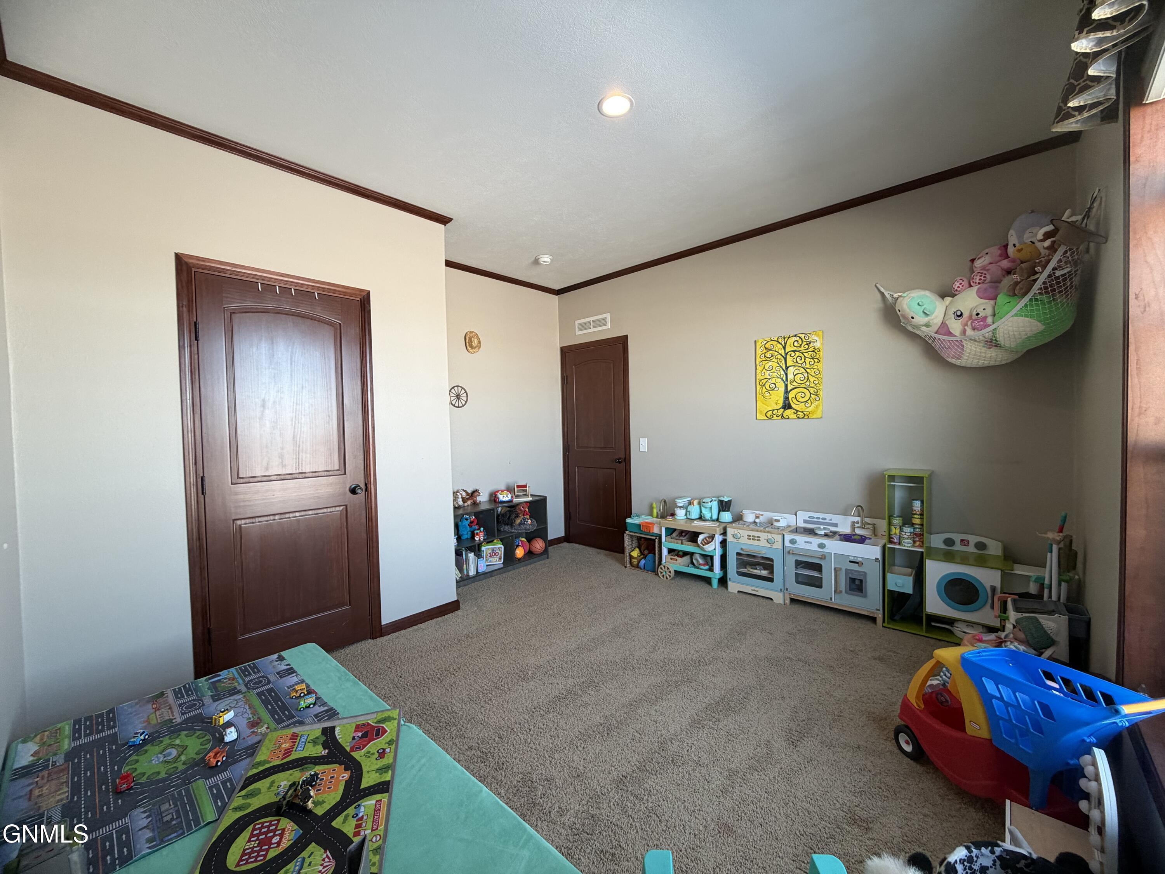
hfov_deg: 102.1
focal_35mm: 14
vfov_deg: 85.7
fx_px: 471
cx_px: 582
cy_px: 437
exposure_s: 1/120
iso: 125
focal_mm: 2.22
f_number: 2.2
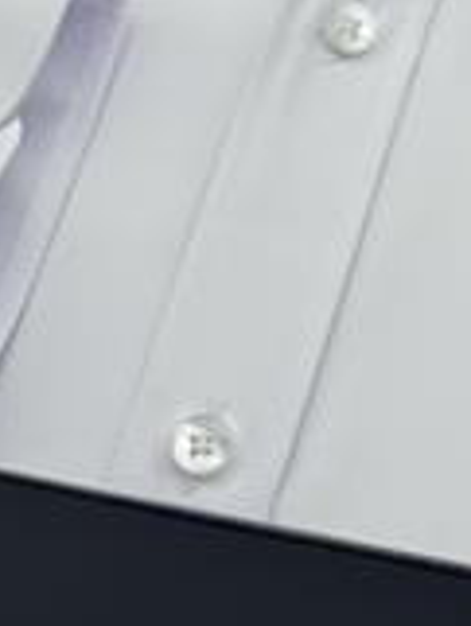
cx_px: 374
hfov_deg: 11.1
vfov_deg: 14.5
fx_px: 2410
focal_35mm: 133
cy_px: -76
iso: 32
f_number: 2
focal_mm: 6
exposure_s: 1/361
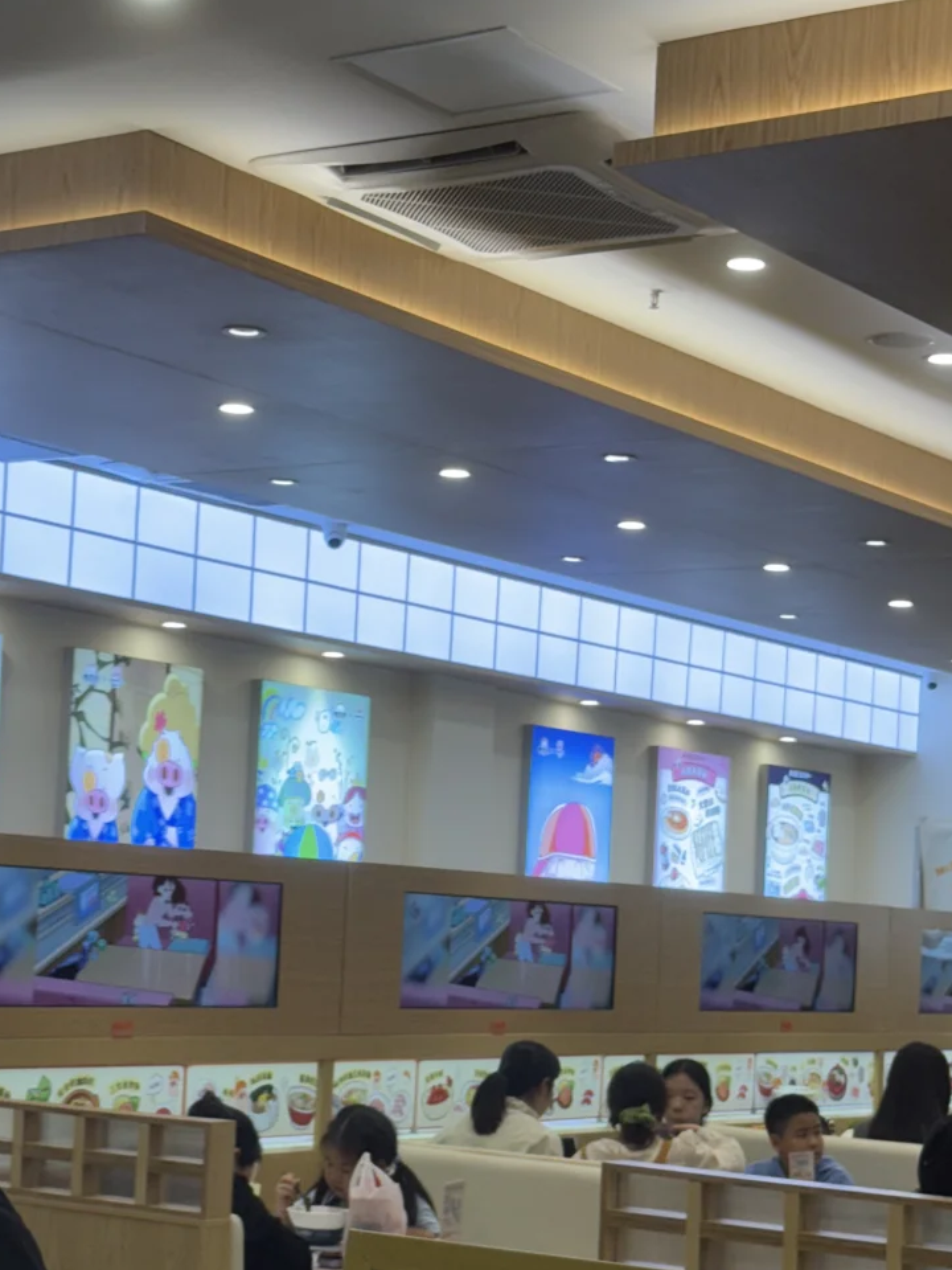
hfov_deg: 20.4
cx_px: 443
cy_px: 857
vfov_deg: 26.9
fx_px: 2640
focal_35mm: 72
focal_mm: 6.76
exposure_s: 1/153
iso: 50
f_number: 1.78
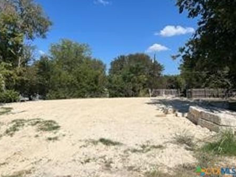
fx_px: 198
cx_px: 112
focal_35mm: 29
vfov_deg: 48.2
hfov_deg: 61.6
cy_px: 84
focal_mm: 5.7
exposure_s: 1/9434
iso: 50
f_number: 1.5
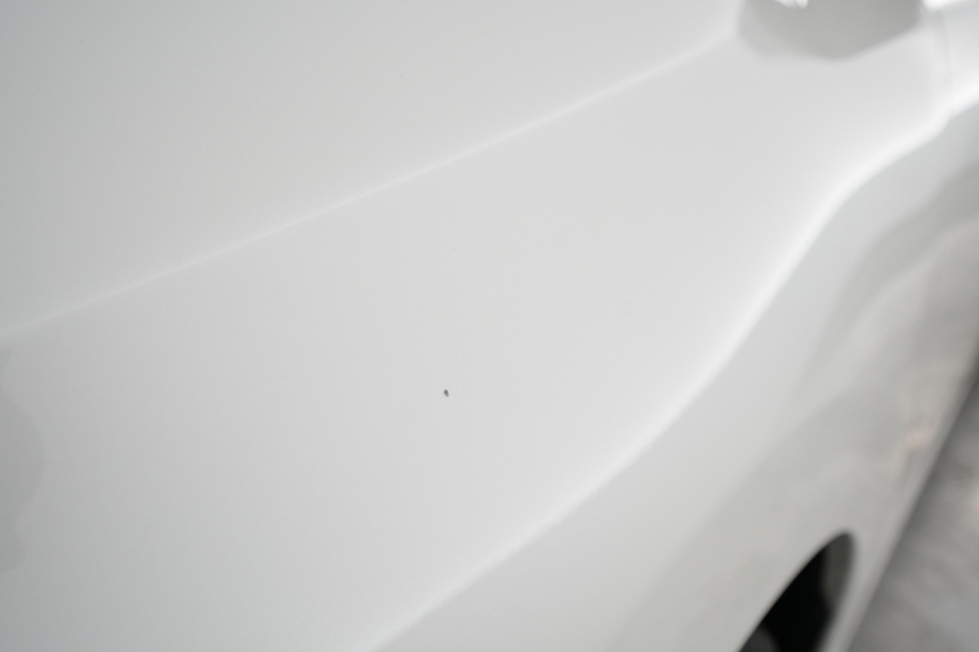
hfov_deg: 65.5
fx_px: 761
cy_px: 326
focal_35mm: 28
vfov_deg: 46.4
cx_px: 490
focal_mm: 28
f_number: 5.6
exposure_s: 1/100
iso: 2500
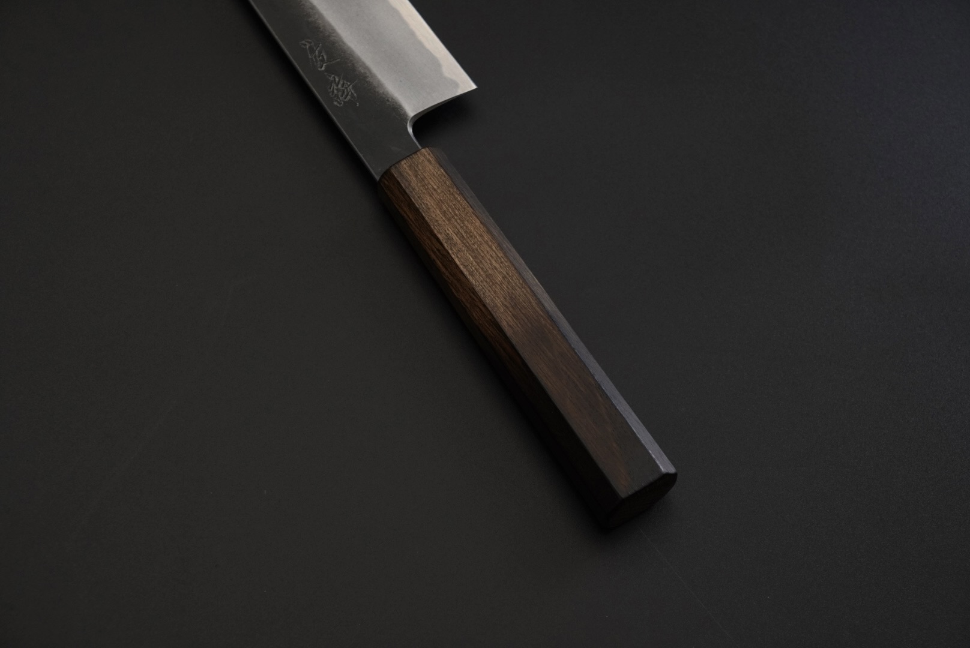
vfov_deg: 18.2
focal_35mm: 75
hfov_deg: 27.0
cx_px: 485
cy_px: 324
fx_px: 2022
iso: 640
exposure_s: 1/160
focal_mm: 50
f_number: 7.1
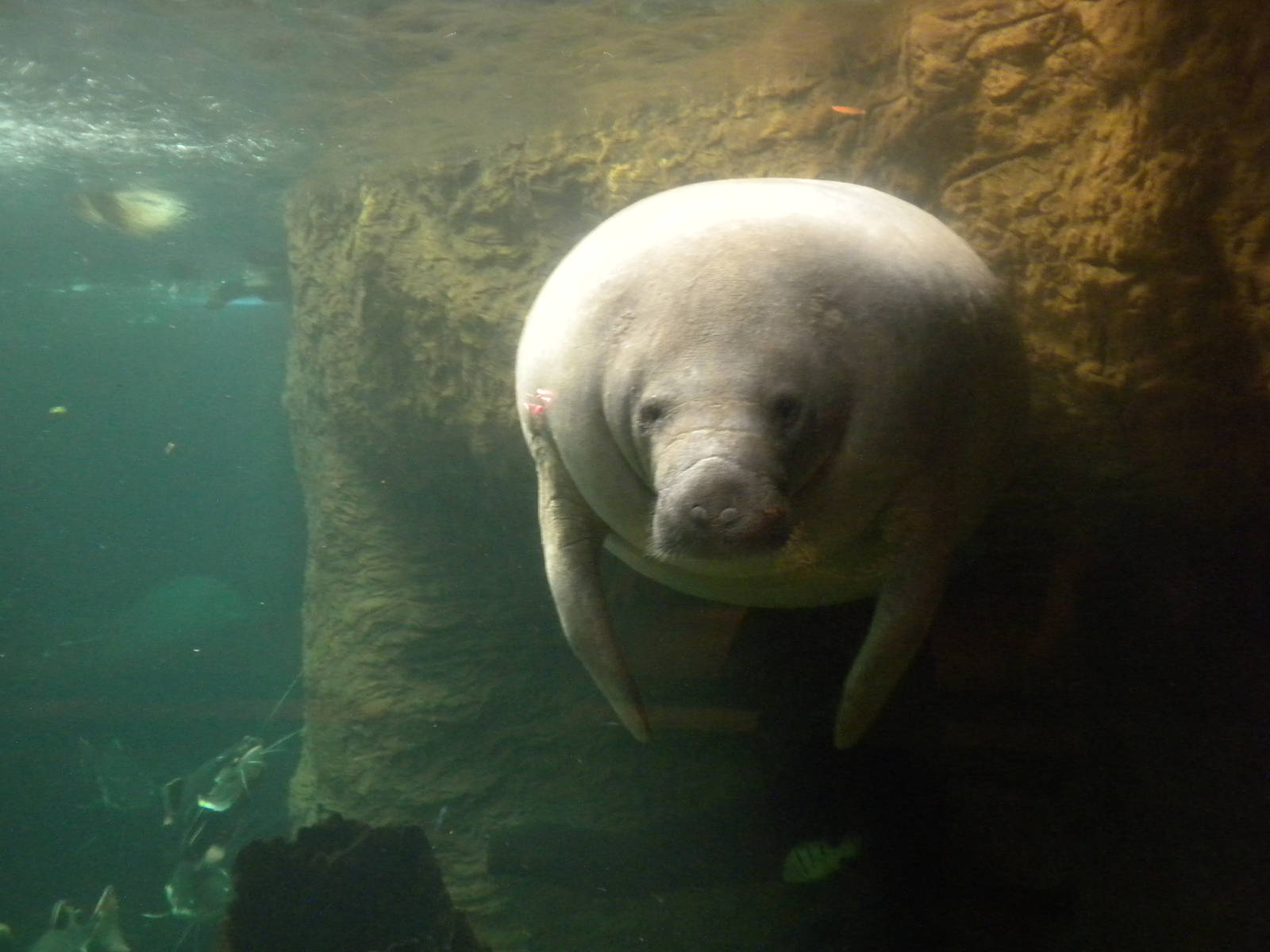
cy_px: 476
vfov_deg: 38.7
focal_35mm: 37
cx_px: 635
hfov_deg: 50.1
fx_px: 1357
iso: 400
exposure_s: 1/7.4
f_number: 3.5
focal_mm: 6.6
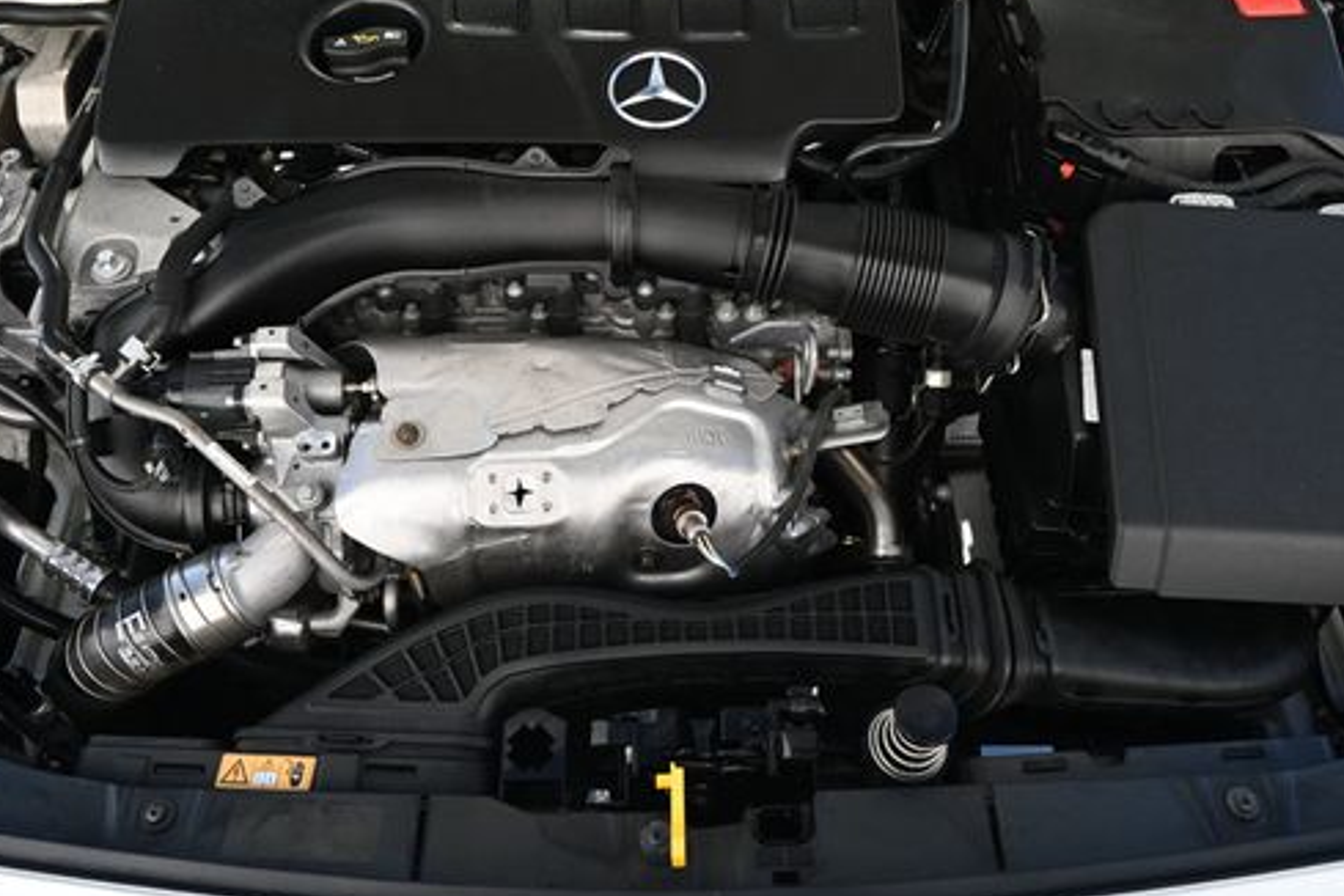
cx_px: 684
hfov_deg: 55.3
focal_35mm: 34
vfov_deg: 38.4
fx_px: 1281
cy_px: 374
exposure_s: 1/250
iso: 200
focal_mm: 17.5
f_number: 4.5
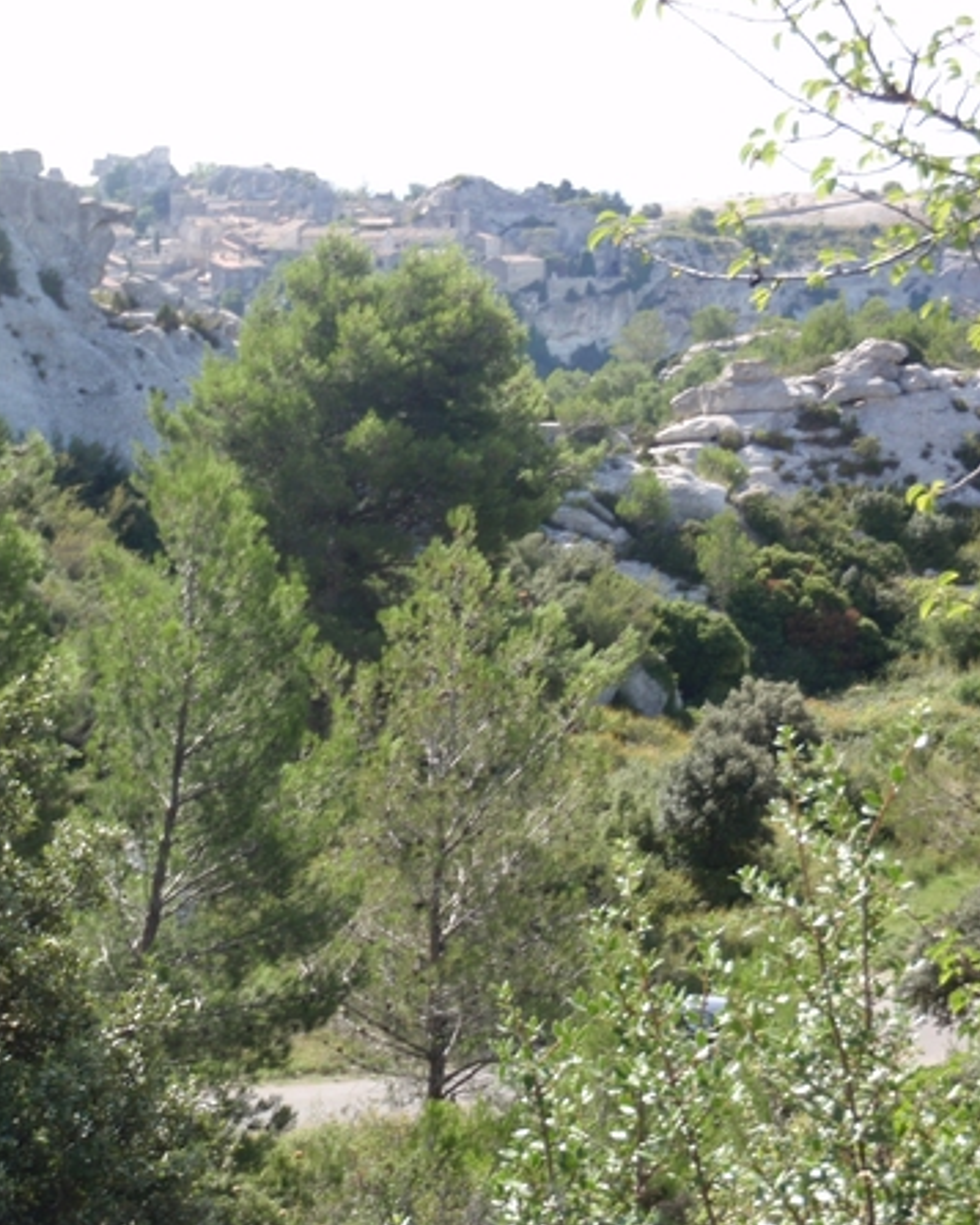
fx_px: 3950
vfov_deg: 17.6
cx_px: 225
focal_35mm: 109
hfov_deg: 14.1
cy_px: 615
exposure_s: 1/125
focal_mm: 14.94
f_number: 5.1
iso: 64
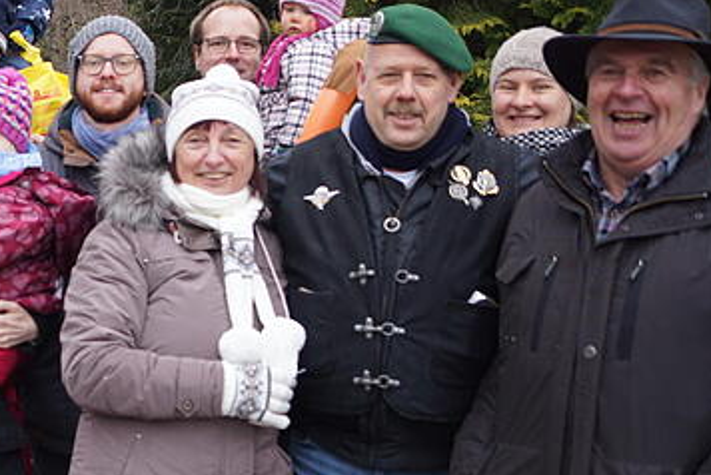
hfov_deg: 25.7
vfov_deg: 19.1
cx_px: -120
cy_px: 348
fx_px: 1403
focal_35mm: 71
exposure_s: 1/80
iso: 100
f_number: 4.5
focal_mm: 18
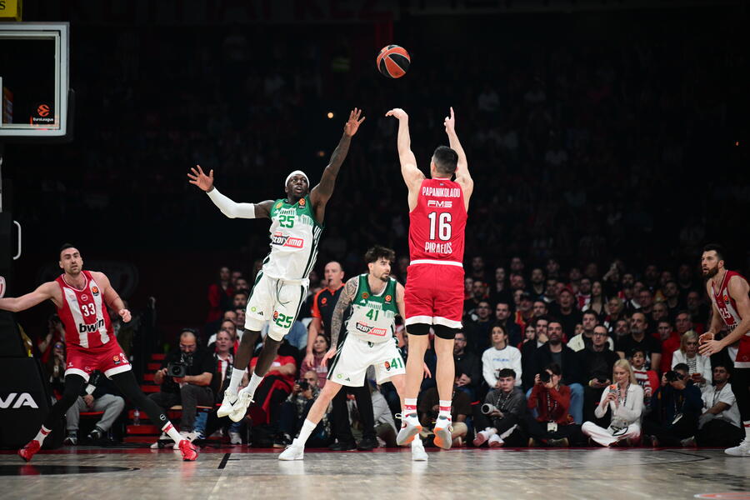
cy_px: 250
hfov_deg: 13.7
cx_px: 375
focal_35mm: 150
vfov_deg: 9.1
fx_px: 3125
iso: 2000
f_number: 2.8
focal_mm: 150
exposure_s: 1/1600
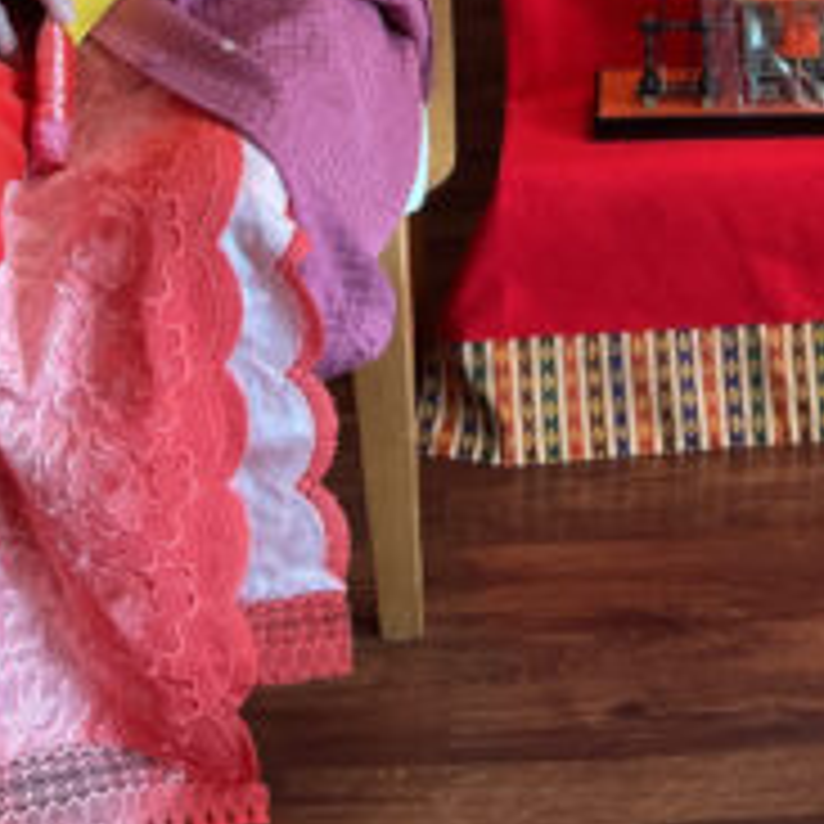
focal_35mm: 84
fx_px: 2262
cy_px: -342
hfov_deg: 20.5
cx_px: 635
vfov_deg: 18.7
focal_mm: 3
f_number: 1.8
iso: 64
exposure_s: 1/120
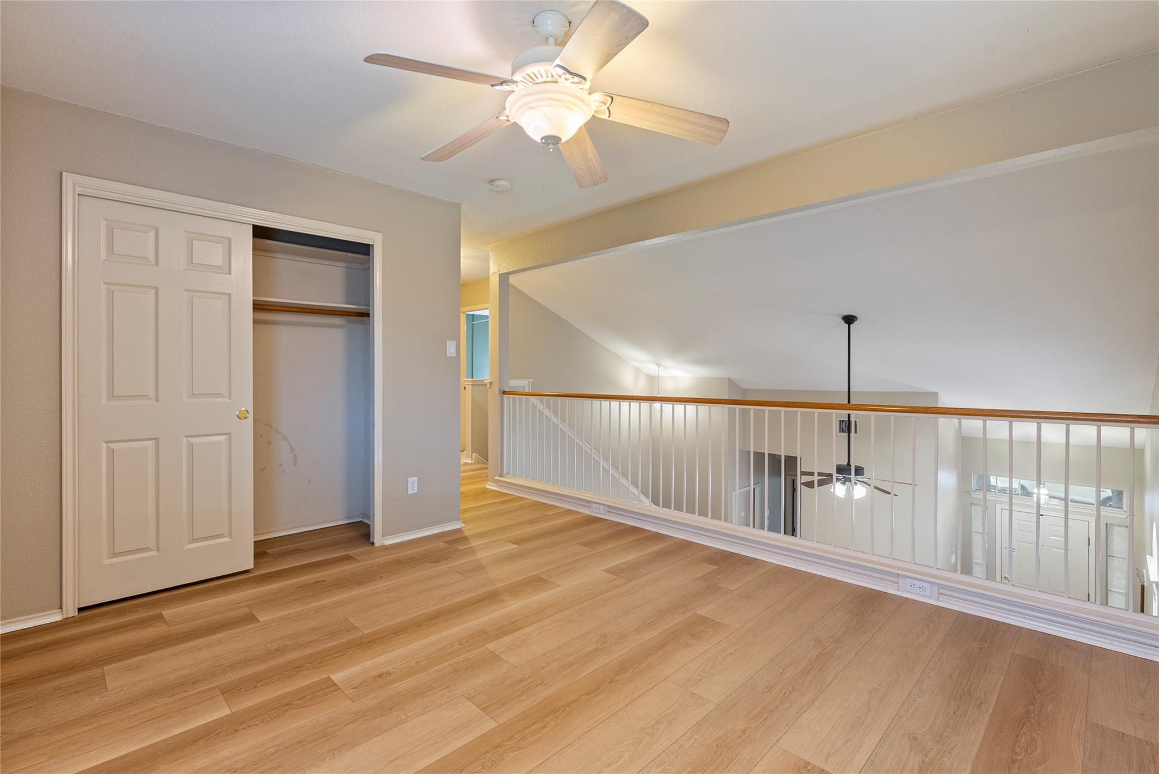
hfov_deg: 95.7
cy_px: 387
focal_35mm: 16
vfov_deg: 72.8
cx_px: 580
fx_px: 525
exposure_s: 1/2
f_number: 8
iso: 640
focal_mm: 16.3
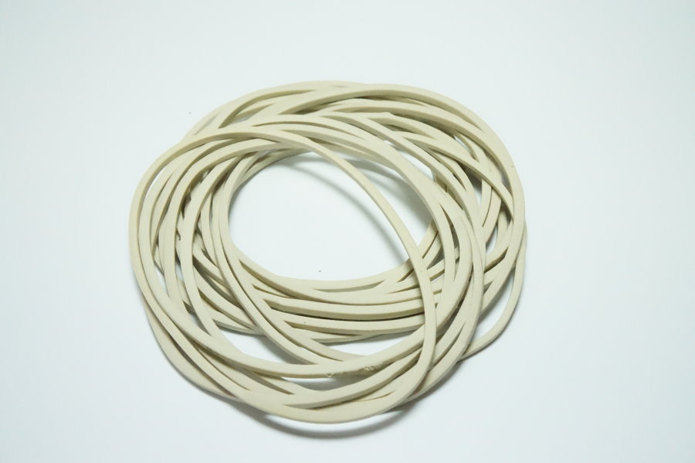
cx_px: 348
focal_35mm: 42
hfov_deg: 46.4
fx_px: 810
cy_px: 232
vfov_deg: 31.9
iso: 8000
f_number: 14
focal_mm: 28
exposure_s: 1/400
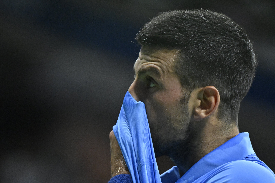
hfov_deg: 3.4
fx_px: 4582
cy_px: 92
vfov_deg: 2.3
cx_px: 138
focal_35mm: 600
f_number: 5
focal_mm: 400
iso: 5000
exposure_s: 1/1000
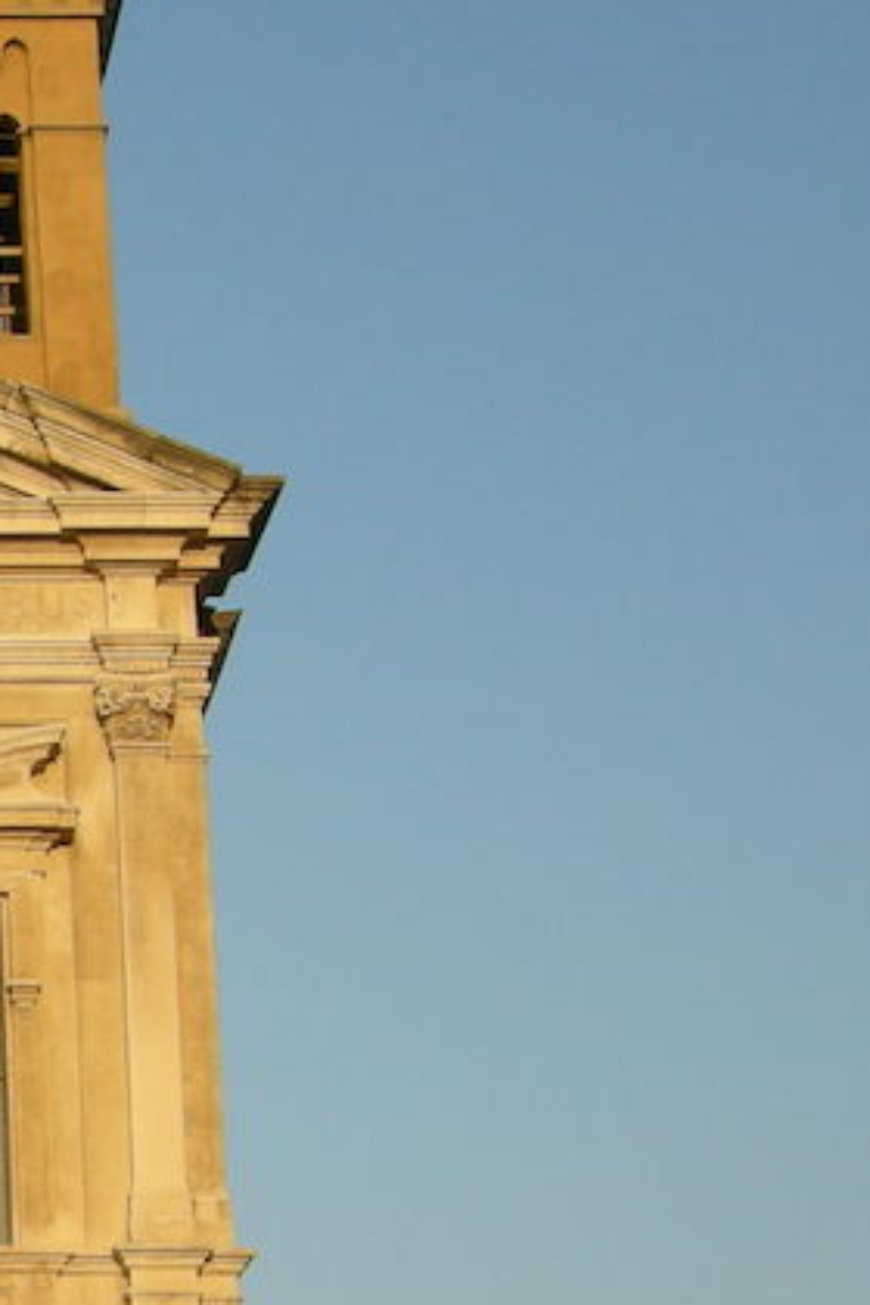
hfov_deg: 11.0
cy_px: 1310
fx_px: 4205
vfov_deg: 17.2
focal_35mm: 116
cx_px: -743
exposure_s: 1/210
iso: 64
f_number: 4.8
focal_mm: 7.5
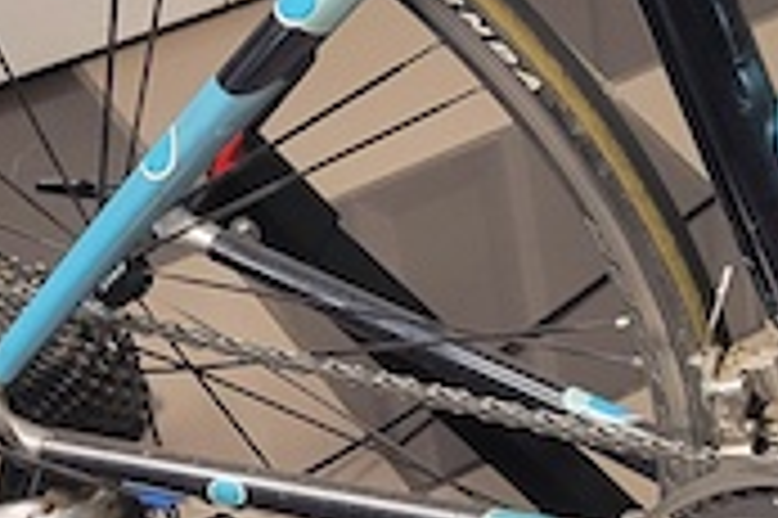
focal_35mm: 125
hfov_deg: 15.3
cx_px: 1115
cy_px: 18
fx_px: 2699
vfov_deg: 10.9
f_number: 1.8
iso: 160
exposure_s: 1/40
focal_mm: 5.4
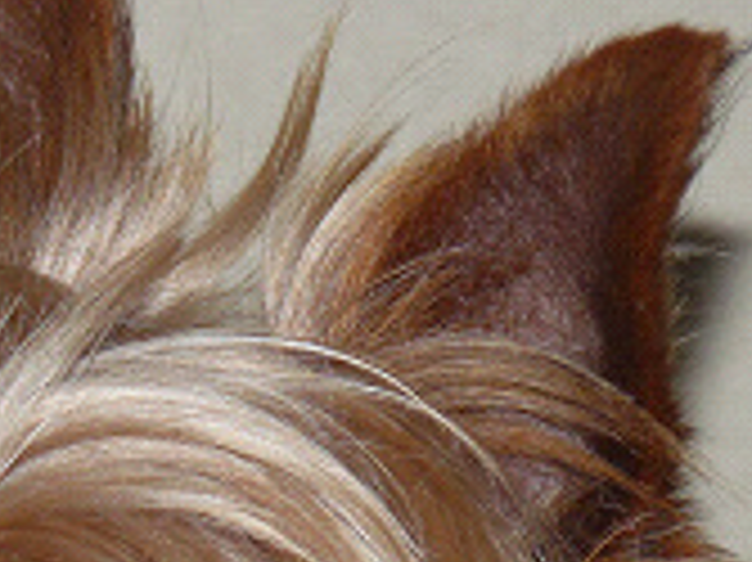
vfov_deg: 1.9
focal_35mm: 782
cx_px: 106
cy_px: 753
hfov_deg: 2.5
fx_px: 16976
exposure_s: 1/125
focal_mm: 39.9
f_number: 3.7
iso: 100
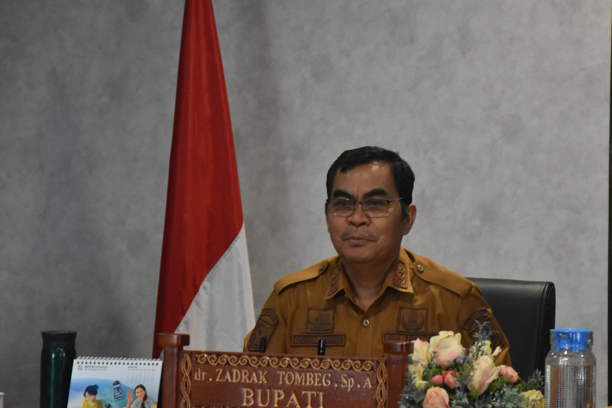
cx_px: 351
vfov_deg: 6.9
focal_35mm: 200
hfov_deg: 10.3
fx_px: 3394
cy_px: 212
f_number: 5.6
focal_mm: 105
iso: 3200
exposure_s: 1/125
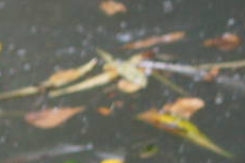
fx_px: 3900
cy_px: 500
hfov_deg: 3.5
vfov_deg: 2.4
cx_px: -380
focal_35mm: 573
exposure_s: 1/200
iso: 800
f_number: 4
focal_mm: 55
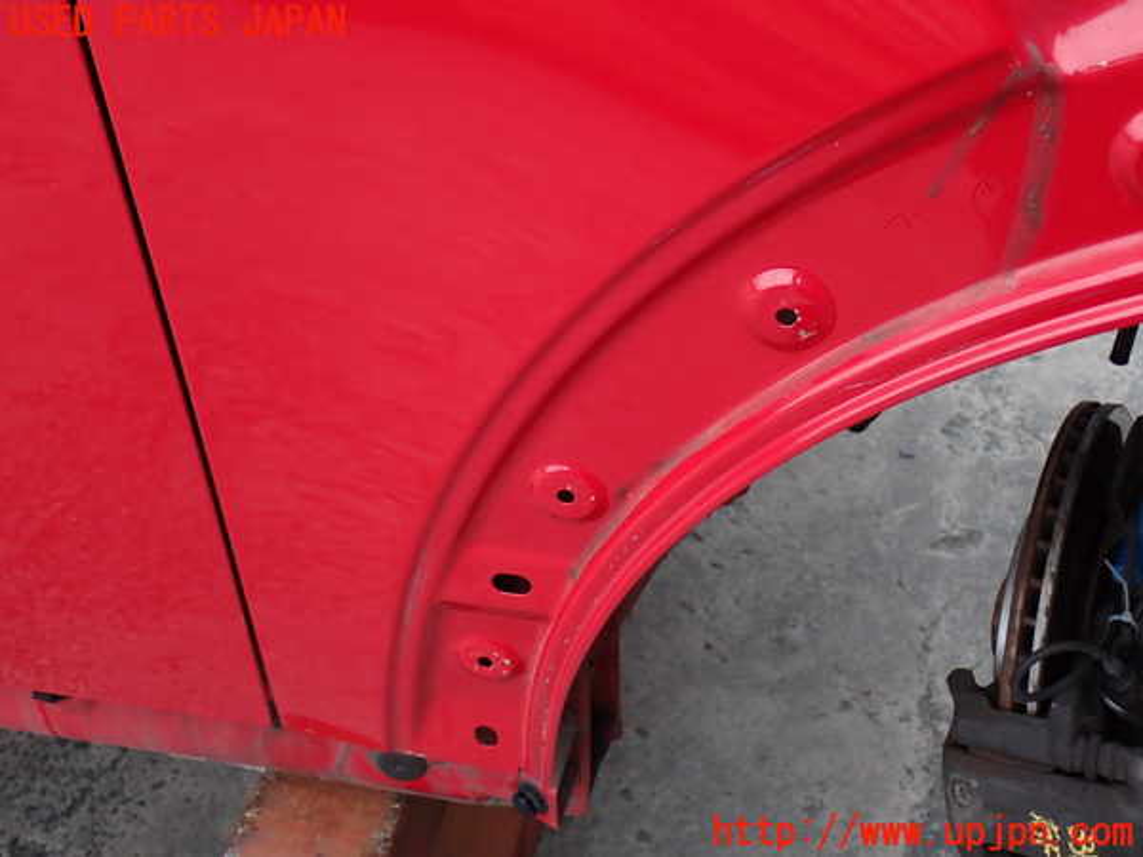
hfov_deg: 42.9
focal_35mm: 44
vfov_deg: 32.9
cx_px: 572
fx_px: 1453
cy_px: 428
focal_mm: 7.84
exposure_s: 1/125
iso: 100
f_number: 2.9
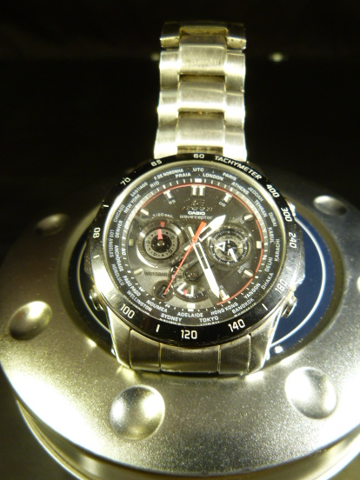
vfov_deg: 61.7
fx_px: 402
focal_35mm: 29
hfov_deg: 48.1
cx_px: 202
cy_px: 244
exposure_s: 1/60
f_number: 2.8
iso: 160
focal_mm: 4.5
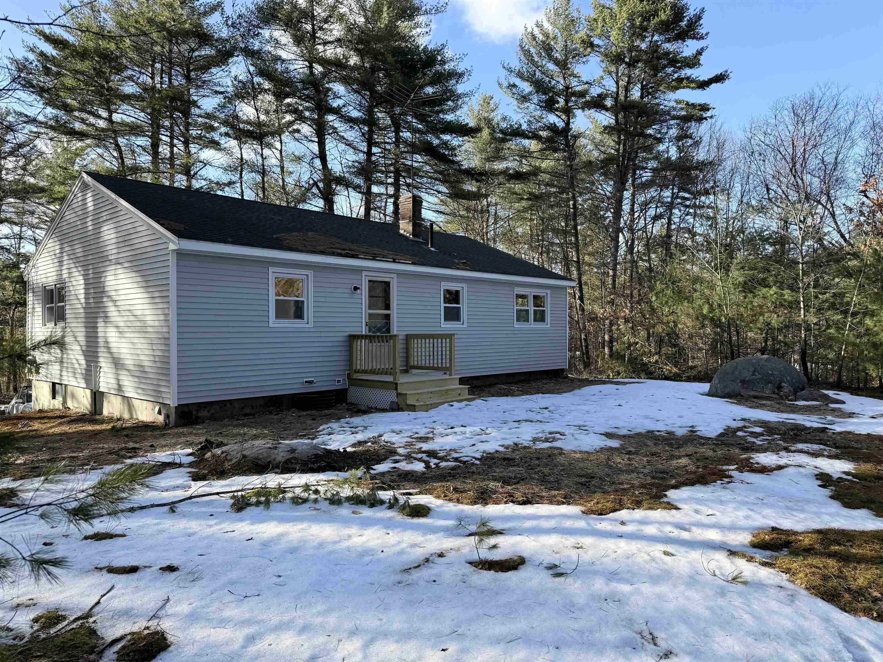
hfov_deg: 71.6
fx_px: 612
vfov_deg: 56.8
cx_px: 442
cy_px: 331
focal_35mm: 24
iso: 80
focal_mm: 6.76
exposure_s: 1/1018
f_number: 1.78
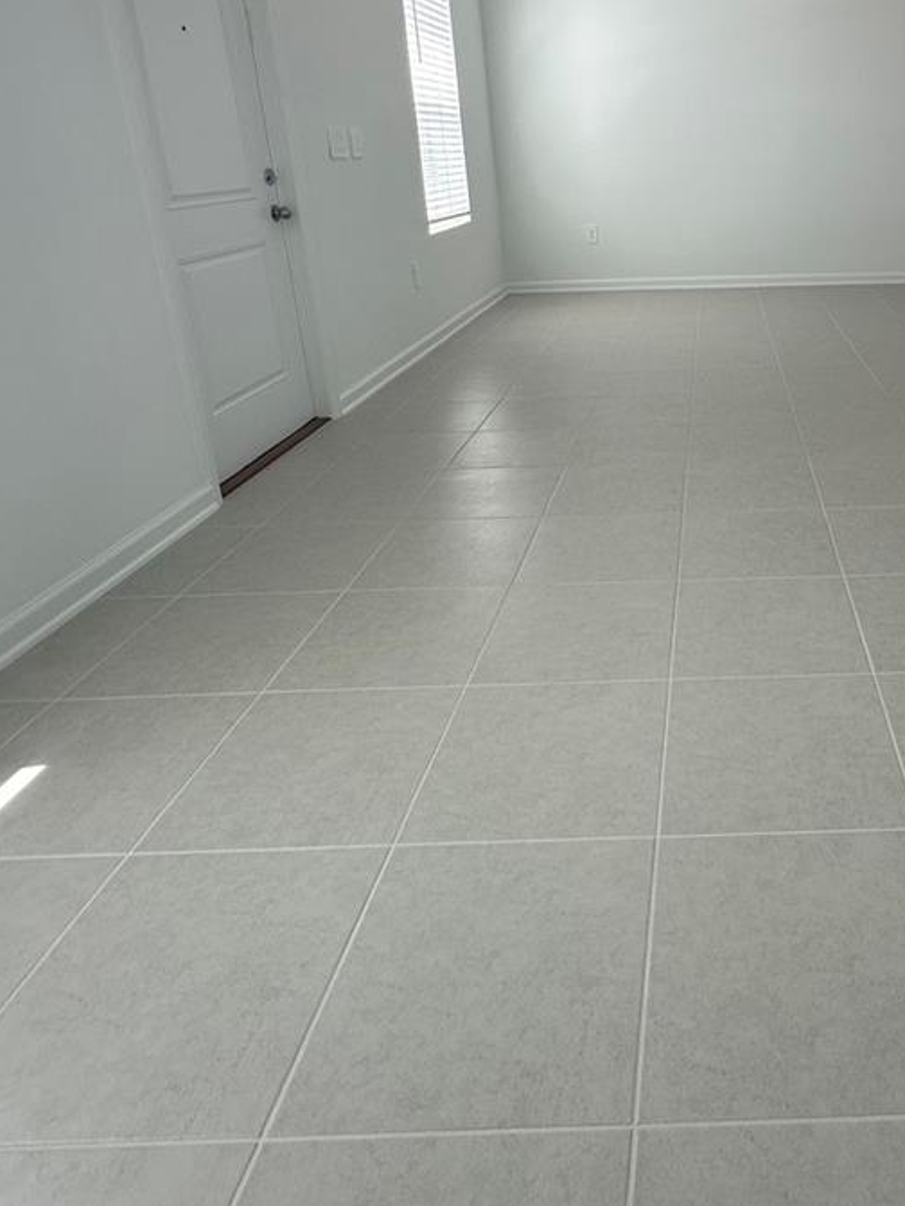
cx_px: 729
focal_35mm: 25
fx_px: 871
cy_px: 413
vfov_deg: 67.7
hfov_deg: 51.3
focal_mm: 2.22
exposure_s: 1/99
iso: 50
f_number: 2.2
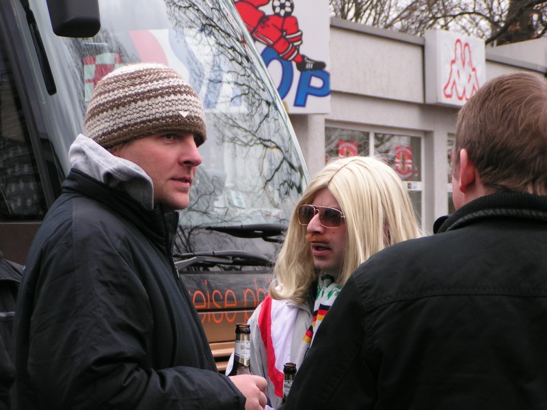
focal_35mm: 150
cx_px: 274
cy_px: 205
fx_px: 2370
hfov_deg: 13.2
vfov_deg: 9.9
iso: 50
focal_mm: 22.9
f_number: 3.5
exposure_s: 1/200
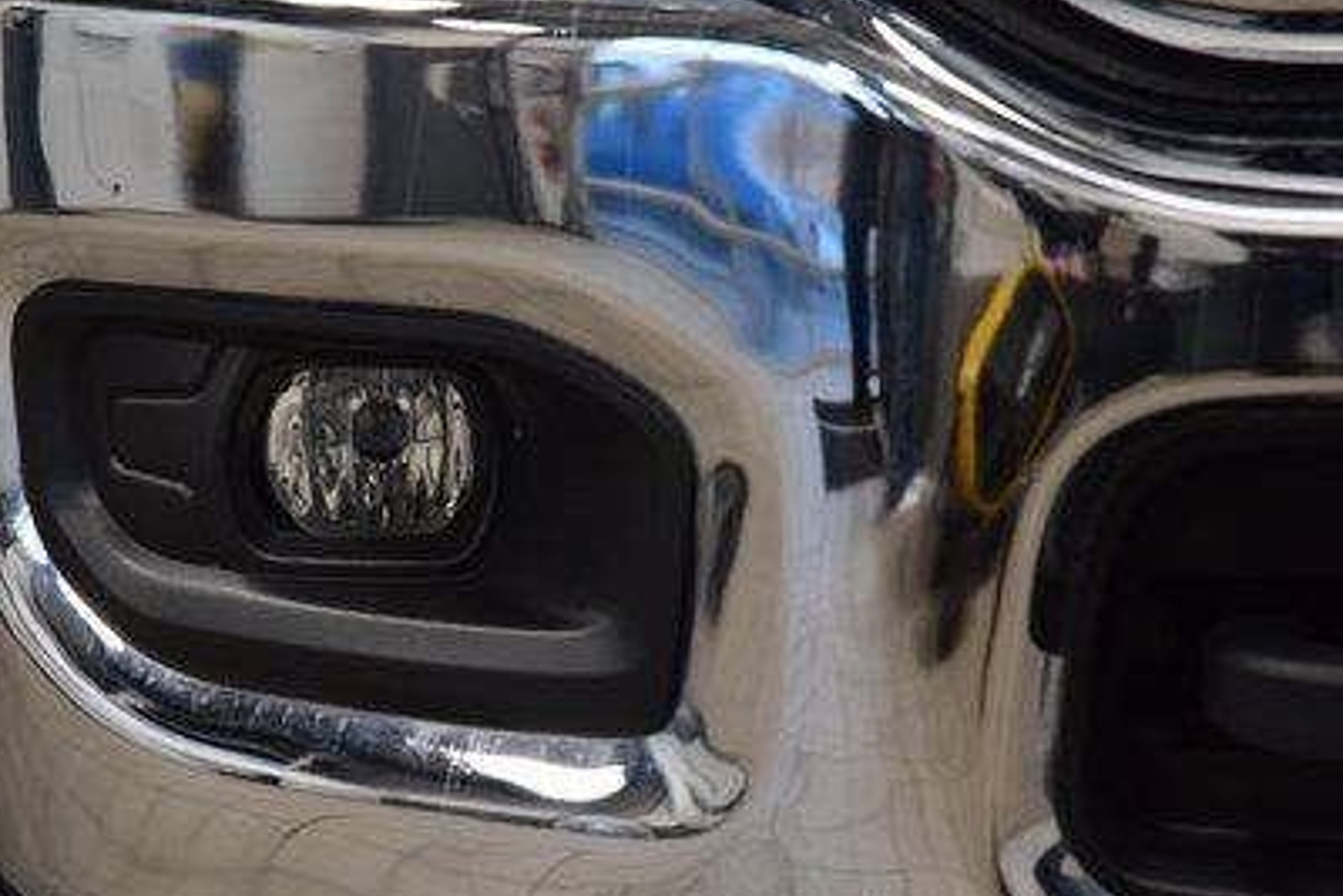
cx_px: 430
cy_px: 451
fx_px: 6269
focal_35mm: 168
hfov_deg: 12.2
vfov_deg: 8.2
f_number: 4.5
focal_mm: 70
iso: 1600
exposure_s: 1/125
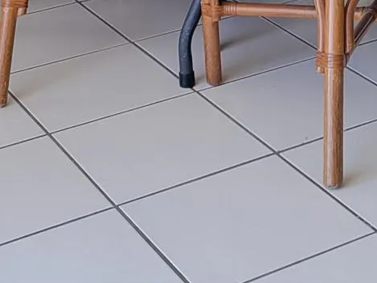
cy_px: -335
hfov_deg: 17.1
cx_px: 296
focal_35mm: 114
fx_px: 1241
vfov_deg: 11.4
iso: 40
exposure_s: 1/202
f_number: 1.8
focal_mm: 5.4
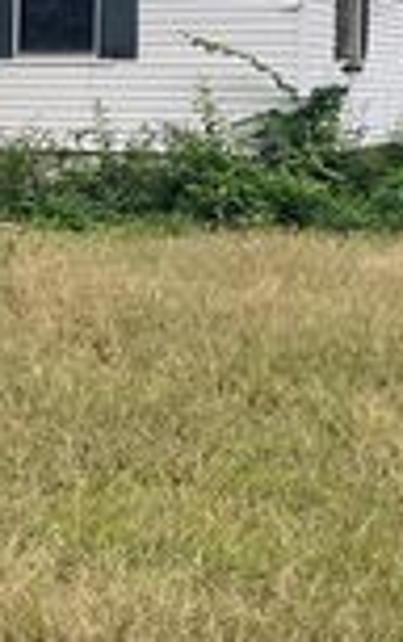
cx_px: -264
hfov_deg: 13.4
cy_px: 99
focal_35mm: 90
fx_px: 1577
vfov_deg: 22.6
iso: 50
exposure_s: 1/552
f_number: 1.6
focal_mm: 5.1
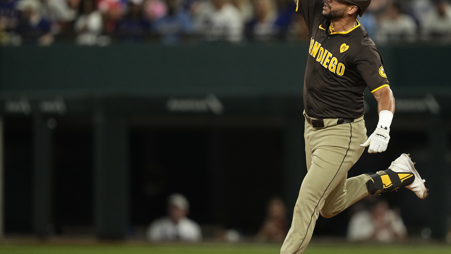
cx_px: 301
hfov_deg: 2.8
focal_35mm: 784
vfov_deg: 1.6
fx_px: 9375
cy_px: 109
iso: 4000
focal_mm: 560
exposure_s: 1/2000
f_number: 4
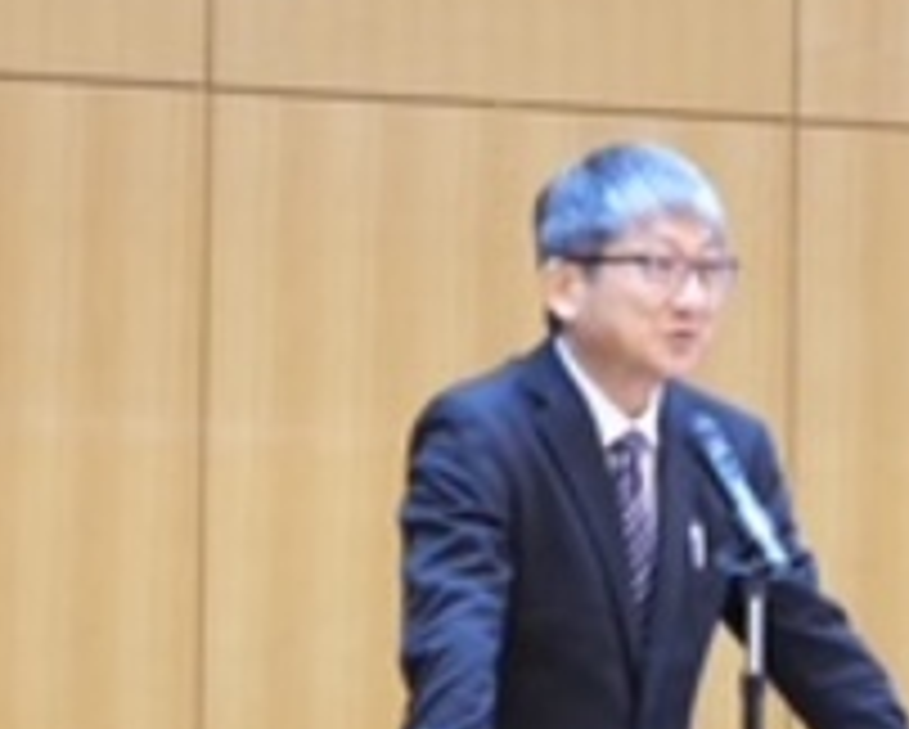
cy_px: 439
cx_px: 603
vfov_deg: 2.0
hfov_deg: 2.5
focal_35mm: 770
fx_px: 20735
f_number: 6.7
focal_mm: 230
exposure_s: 1/18
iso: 3200
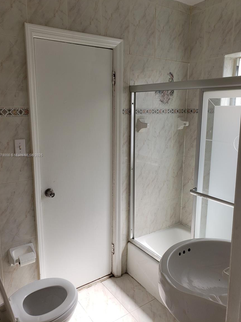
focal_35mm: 27
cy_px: 155
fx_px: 251
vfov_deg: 65.3
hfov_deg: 51.3
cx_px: 117
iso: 50
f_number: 2.4
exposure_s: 1/188
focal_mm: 4.3
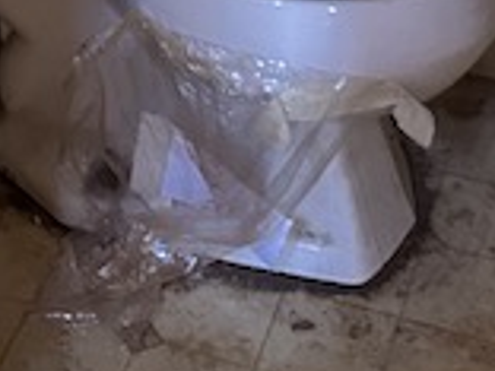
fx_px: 1759
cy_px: -511
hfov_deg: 15.7
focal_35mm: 123
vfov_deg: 10.4
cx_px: -3
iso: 640
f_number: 1.78
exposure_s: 1/60
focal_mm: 6.86
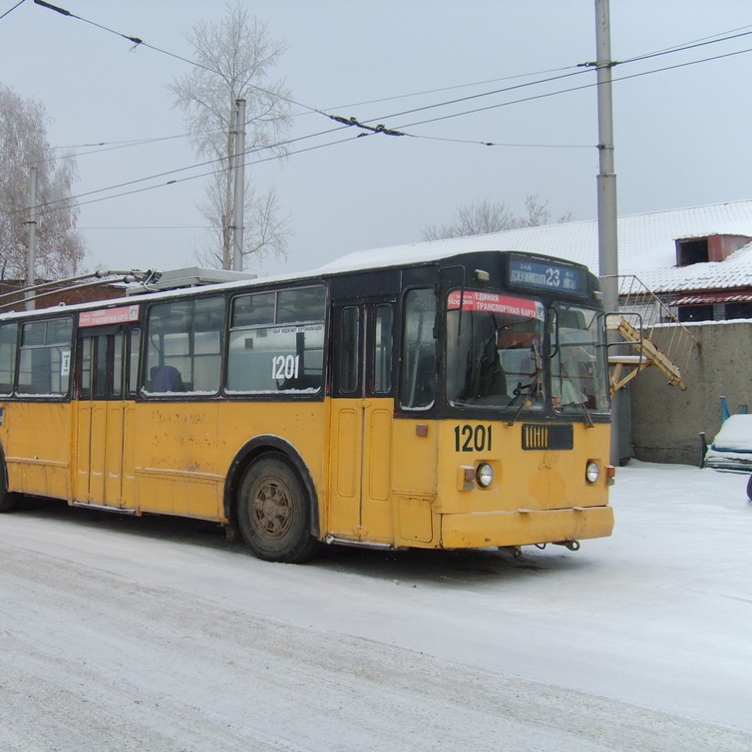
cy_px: 376
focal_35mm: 42
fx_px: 1032
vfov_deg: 40.0
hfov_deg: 39.5
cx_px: 249
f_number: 2.8
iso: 50
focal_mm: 5.8
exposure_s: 1/250
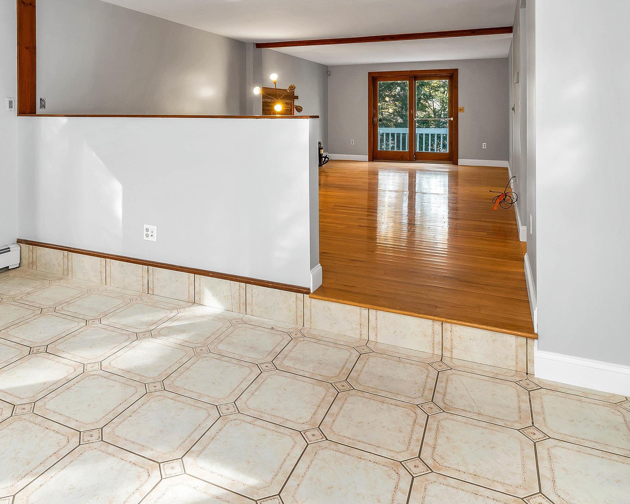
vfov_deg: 55.8
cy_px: 124
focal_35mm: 24
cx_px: 265
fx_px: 447
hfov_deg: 69.8
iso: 400
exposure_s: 1/15
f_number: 8
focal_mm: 14
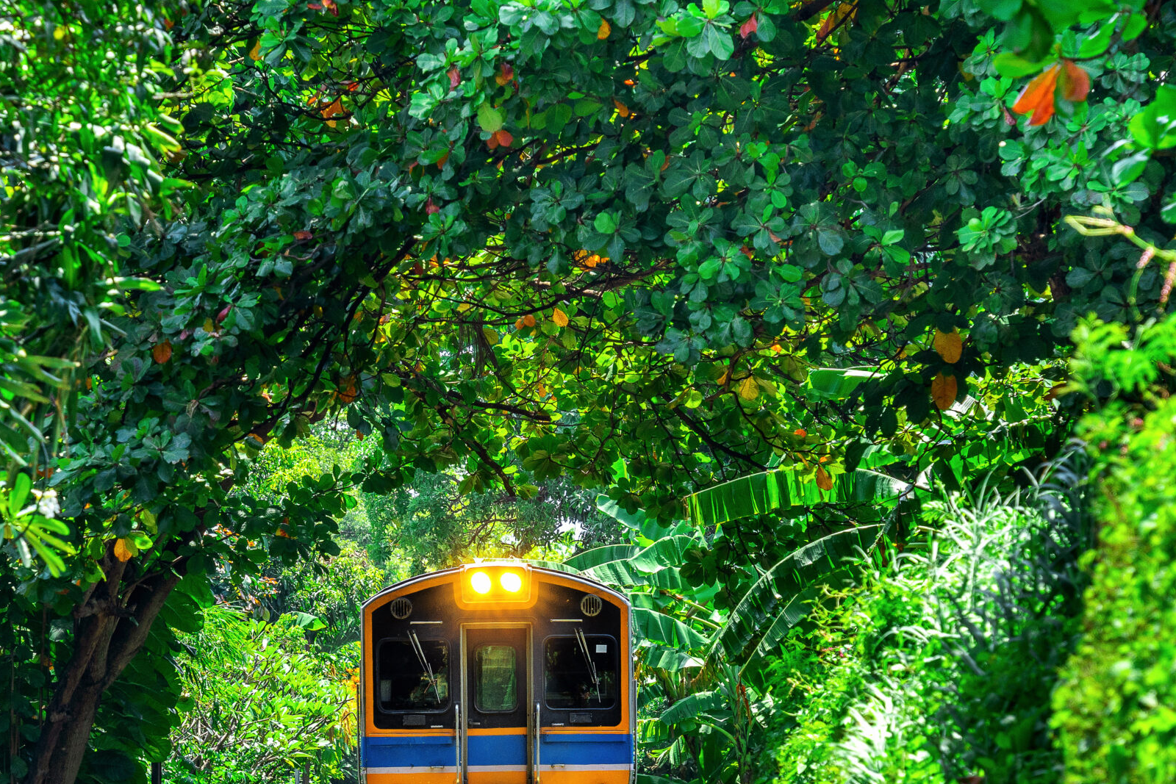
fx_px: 8624
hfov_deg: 7.8
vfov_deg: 5.2
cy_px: 603
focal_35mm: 264
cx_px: 508
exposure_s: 1/250
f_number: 8
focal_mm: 165
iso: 320
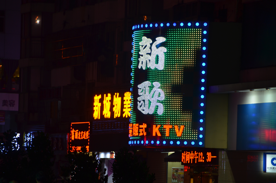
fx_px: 2295
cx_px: 138
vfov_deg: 4.6
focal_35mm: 300
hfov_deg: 6.9
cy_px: 92
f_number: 9
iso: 500
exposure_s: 1/30
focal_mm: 200
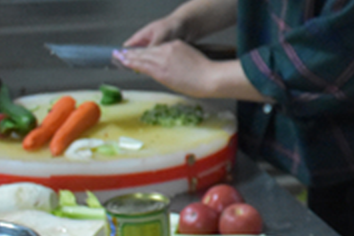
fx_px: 1386
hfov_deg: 13.9
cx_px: 480
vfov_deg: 9.7
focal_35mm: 141
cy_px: 108
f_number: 3.8
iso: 4000
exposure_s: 1/60
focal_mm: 26
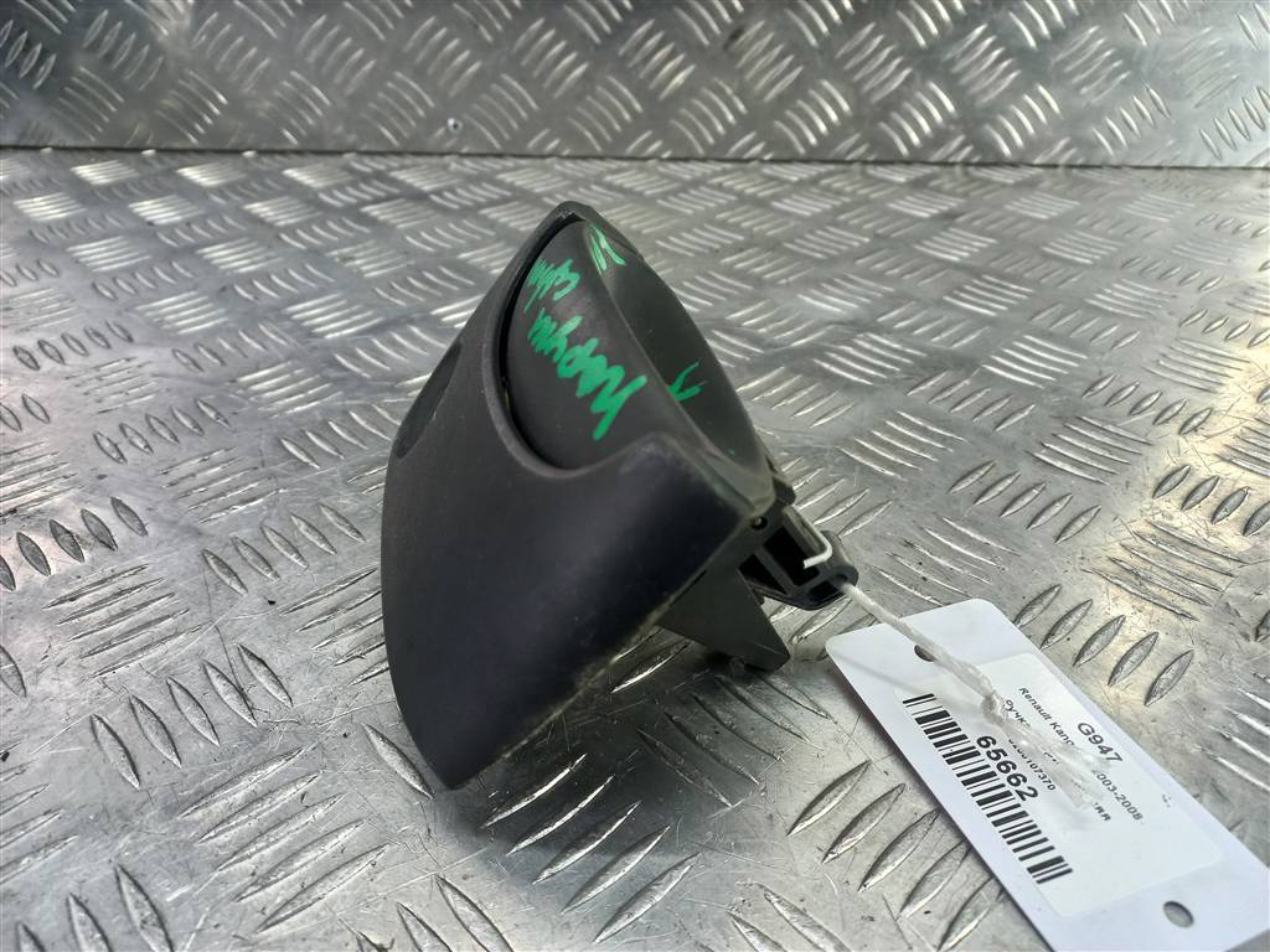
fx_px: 917
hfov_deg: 69.4
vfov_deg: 54.9
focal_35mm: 25
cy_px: 476
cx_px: 635
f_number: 1.8
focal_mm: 4.6
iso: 80
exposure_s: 1/50
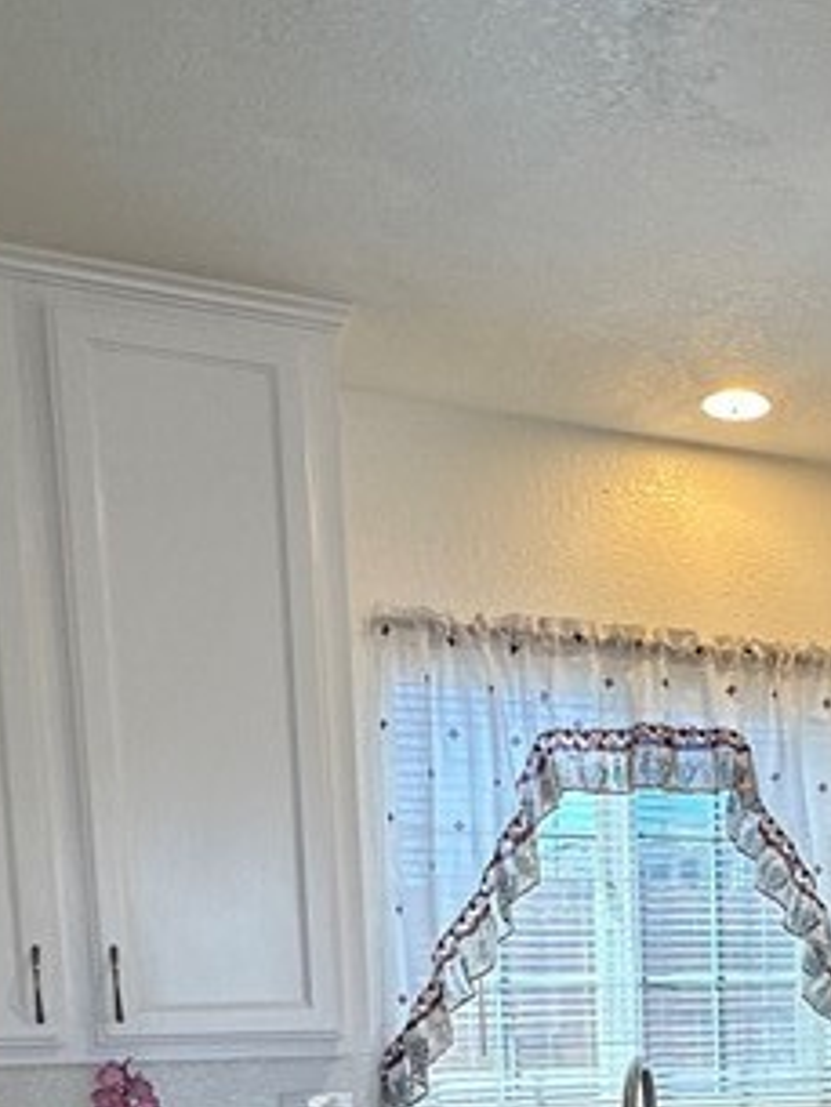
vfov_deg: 35.8
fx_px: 1503
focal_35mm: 47
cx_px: 816
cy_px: 1151
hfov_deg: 29.1
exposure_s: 1/120
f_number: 2.2
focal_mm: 2.22
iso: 100
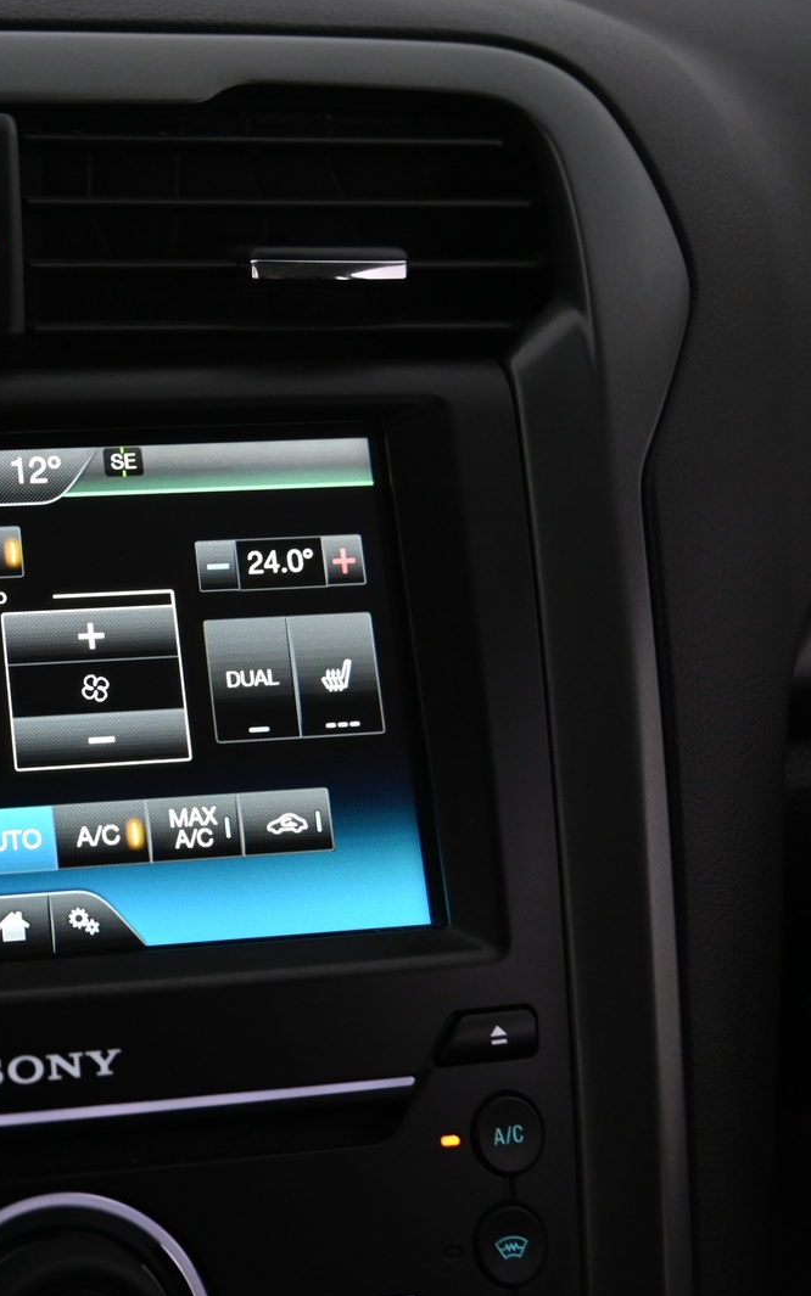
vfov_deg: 34.5
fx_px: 2086
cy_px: 652
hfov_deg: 20.8
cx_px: -110
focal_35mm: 59
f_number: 4
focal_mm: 38
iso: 2000
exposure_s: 1/80
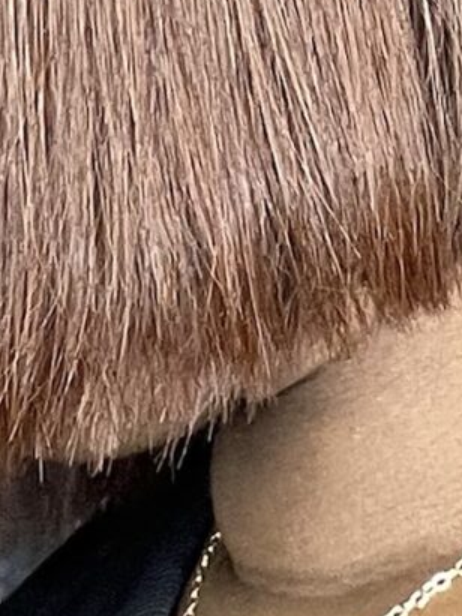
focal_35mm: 187
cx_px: 60
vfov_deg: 10.2
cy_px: -355
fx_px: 3329
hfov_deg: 7.9
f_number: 2.2
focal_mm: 2.71
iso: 200
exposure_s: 1/50
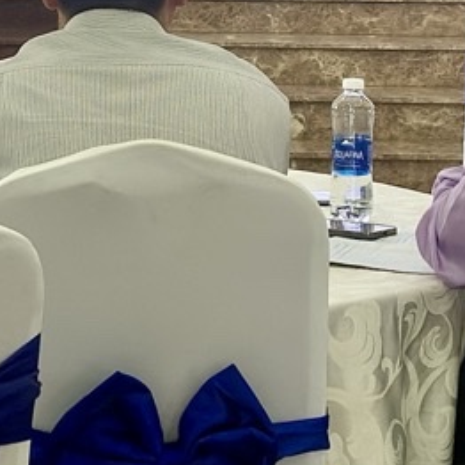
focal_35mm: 166
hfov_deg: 10.5
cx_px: 85
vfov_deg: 10.3
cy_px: -183
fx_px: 2523
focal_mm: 6.86
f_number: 1.78
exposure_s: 1/126
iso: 80
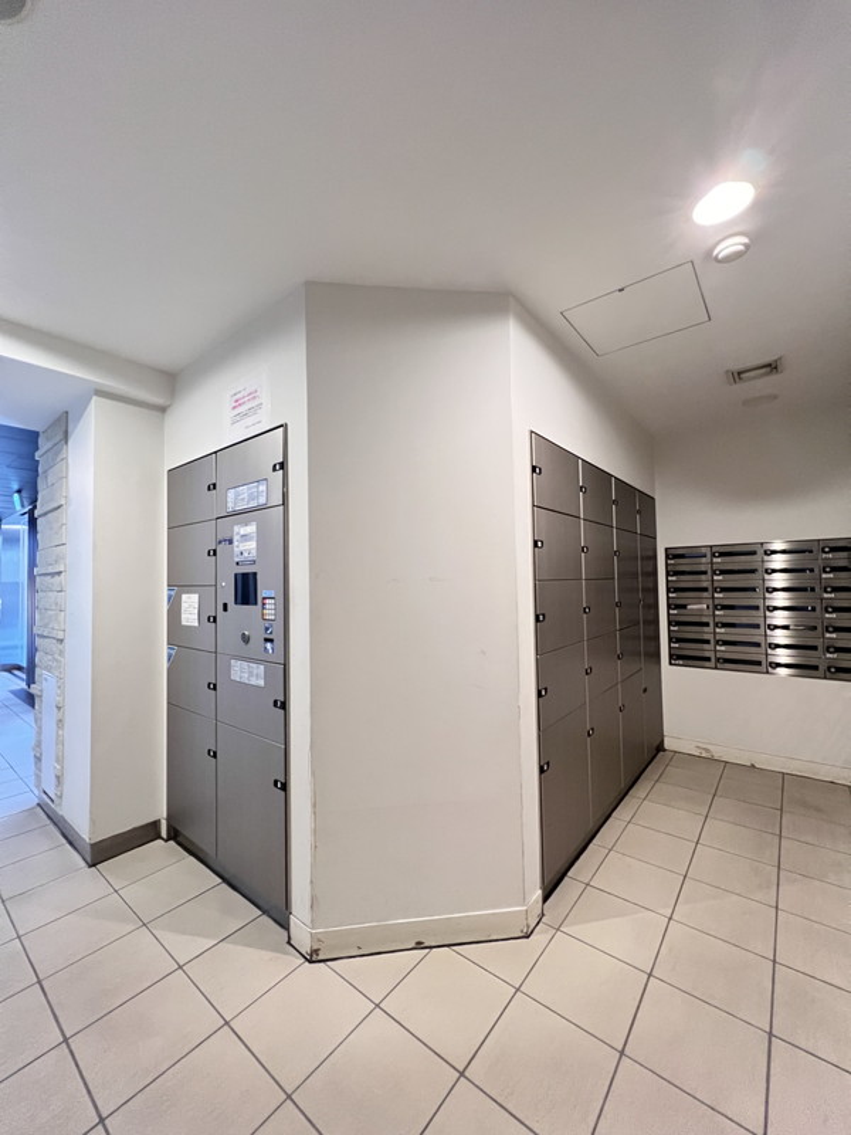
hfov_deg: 89.9
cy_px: 568
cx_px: 426
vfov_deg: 106.2
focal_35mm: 13
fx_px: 426
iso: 800
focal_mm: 1.57
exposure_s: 1/50
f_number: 1.8
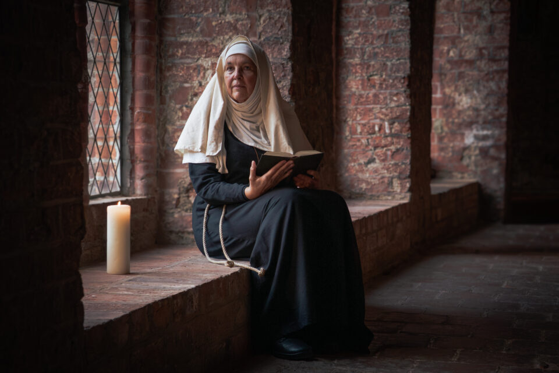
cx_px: 280
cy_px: 186
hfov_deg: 24.8
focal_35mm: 82
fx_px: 1273
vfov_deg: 16.7
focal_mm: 55
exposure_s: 1/200
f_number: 5
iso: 1600
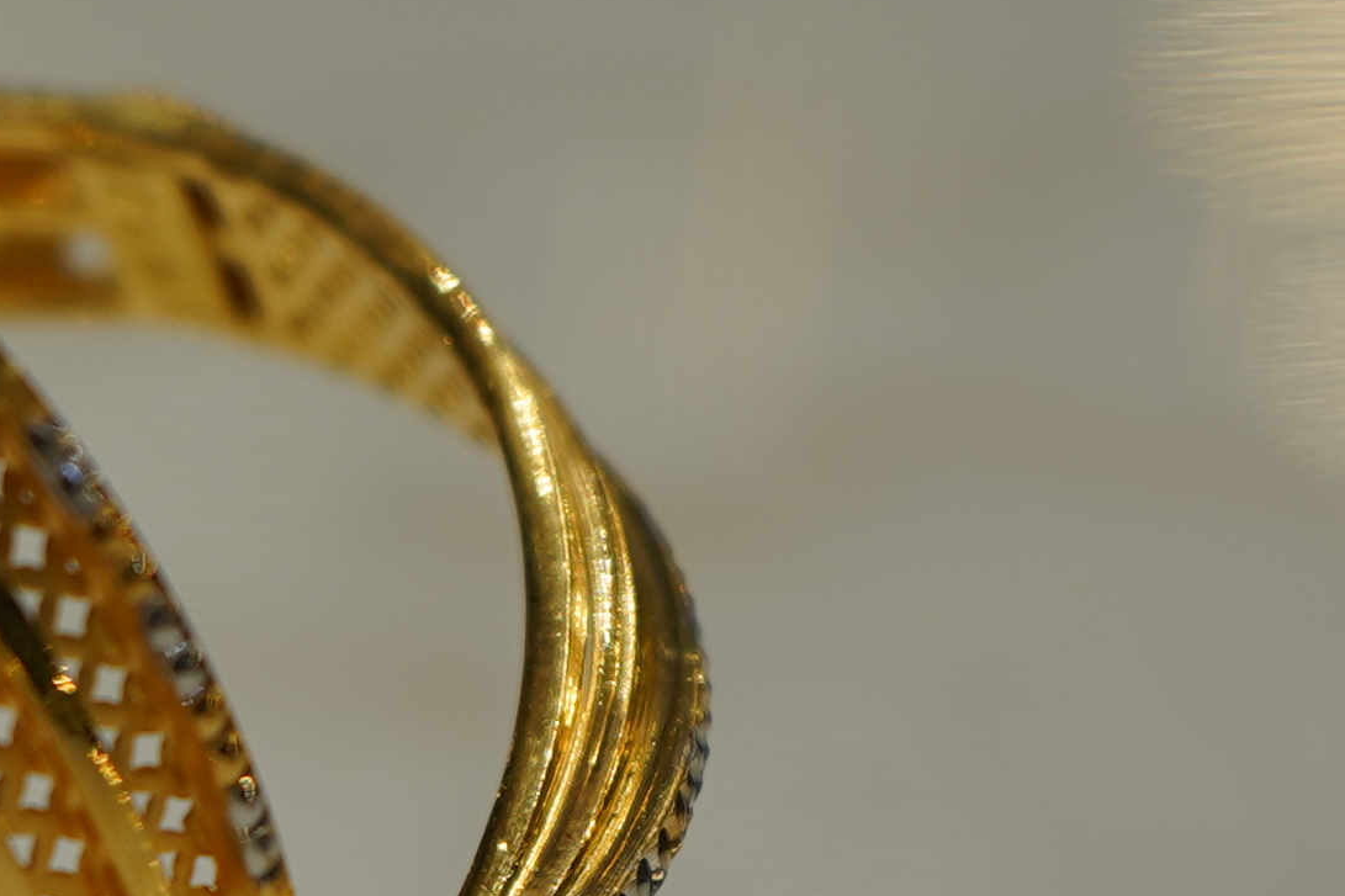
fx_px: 7807
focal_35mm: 209
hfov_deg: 9.6
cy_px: 1244
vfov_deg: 6.5
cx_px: -529
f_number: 4
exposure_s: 1/160
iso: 100
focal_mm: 38
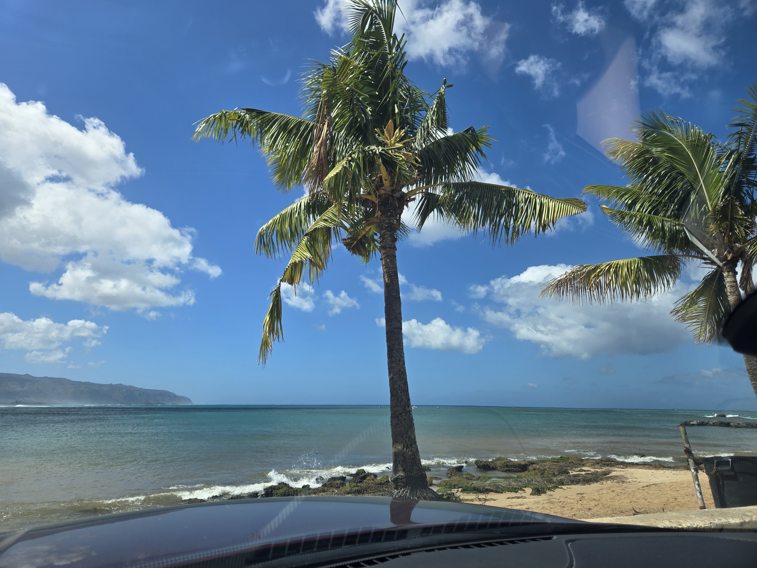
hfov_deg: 73.9
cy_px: 284
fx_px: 503
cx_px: 378
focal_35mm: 23
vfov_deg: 58.9
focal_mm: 5.4
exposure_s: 1/1681
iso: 25
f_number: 1.8
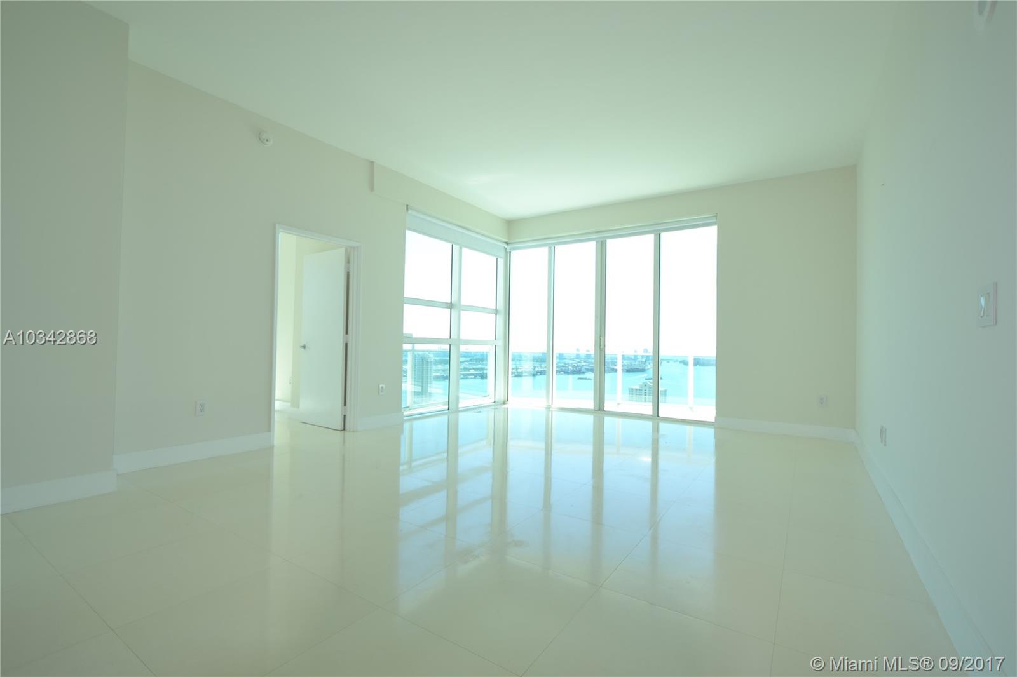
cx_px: 508
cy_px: 338
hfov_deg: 100.4
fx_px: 424
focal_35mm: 15
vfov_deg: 77.3
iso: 100
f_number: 3.5
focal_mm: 10
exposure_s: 1/200
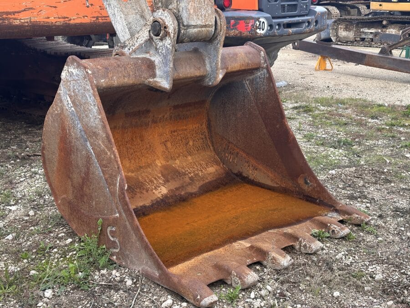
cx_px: 205
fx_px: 569
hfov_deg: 39.7
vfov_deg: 30.3
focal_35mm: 48
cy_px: 154
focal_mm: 6.86
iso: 64
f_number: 1.78
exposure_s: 1/334
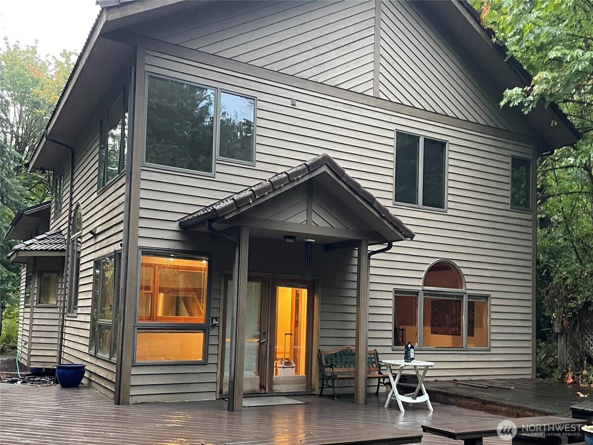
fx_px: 445
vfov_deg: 53.1
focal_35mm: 26
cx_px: 296
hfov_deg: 67.3
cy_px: 222
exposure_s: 1/30
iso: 640
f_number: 1.6
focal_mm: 4.2
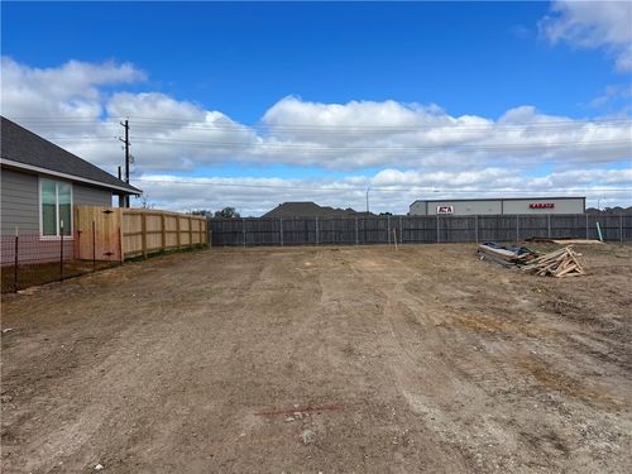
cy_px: 237
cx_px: 316
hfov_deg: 67.3
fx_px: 475
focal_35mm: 26
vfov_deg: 53.1
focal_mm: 5.7
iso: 50
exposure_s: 1/5319
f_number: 1.5
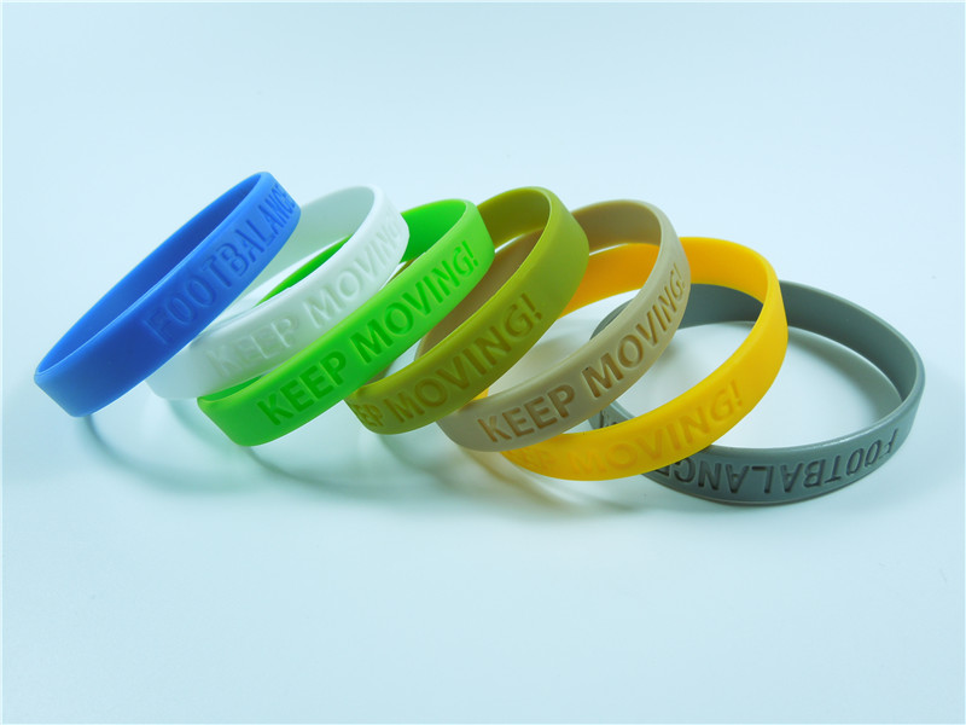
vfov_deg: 45.4
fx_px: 865
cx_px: 483
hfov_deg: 58.4
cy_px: 362
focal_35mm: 31
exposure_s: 1/80
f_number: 3.6
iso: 100
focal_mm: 5.6
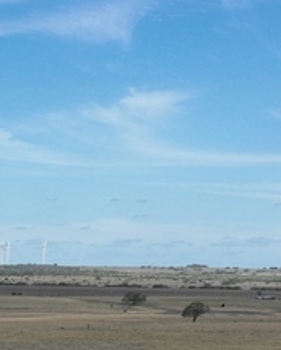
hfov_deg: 9.6
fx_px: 1621
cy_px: 536
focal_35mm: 156
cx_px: -168
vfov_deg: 11.8
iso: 100
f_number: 3.2
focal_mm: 12.29
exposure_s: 1/2000
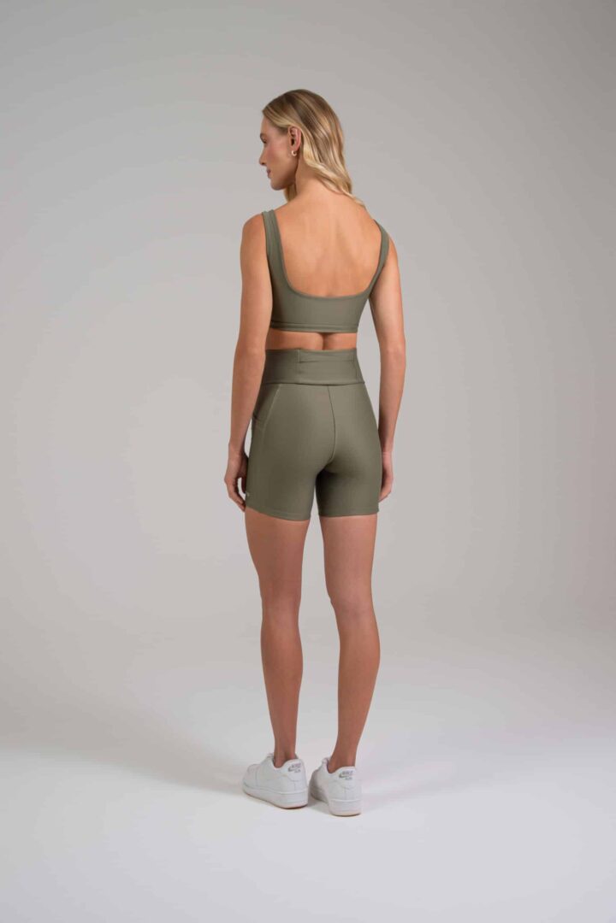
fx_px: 2566
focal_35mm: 100
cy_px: 462
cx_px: 308
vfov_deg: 20.4
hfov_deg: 13.7
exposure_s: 1/100
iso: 200
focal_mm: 100
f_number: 11
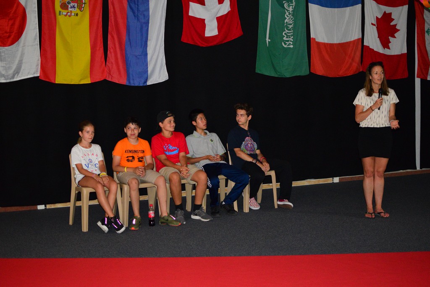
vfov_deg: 25.8
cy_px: 144
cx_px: 215
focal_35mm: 52
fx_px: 627
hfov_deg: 37.8
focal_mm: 35
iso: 3200
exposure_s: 1/200
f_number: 1.8
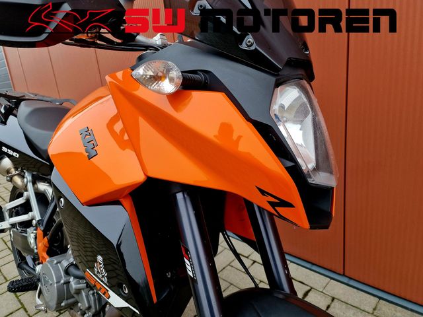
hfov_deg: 73.9
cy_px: 158
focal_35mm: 23
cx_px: 212
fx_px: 281
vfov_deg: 58.9
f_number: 1.8
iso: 50
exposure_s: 1/182
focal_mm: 6.4
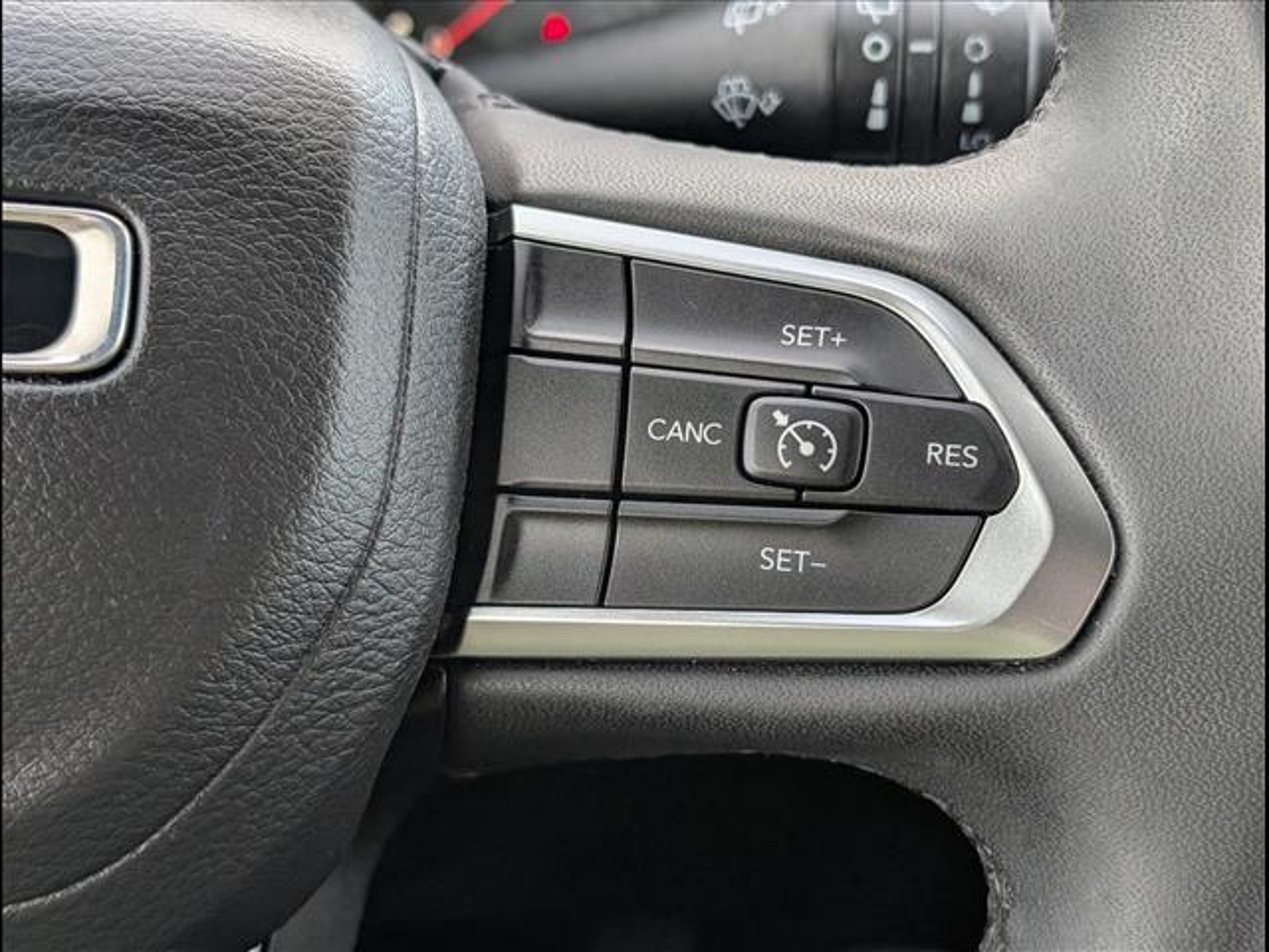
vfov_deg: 29.7
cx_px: 634
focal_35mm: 49
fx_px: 1796
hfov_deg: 38.9
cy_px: 476
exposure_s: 1/101
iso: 47
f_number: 1.68
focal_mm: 6.9
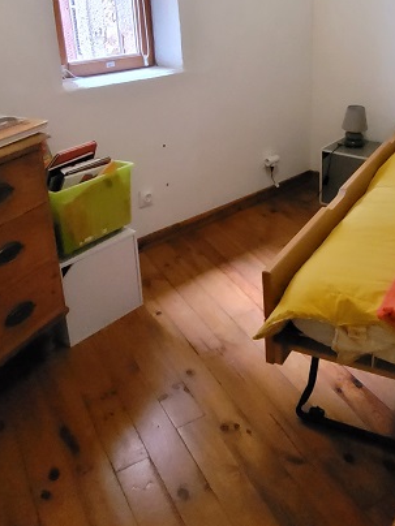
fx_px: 548
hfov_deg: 38.2
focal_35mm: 36
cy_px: 171
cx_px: 314
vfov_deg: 50.3
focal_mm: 1.74
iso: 2000
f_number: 2.2
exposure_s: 1/25
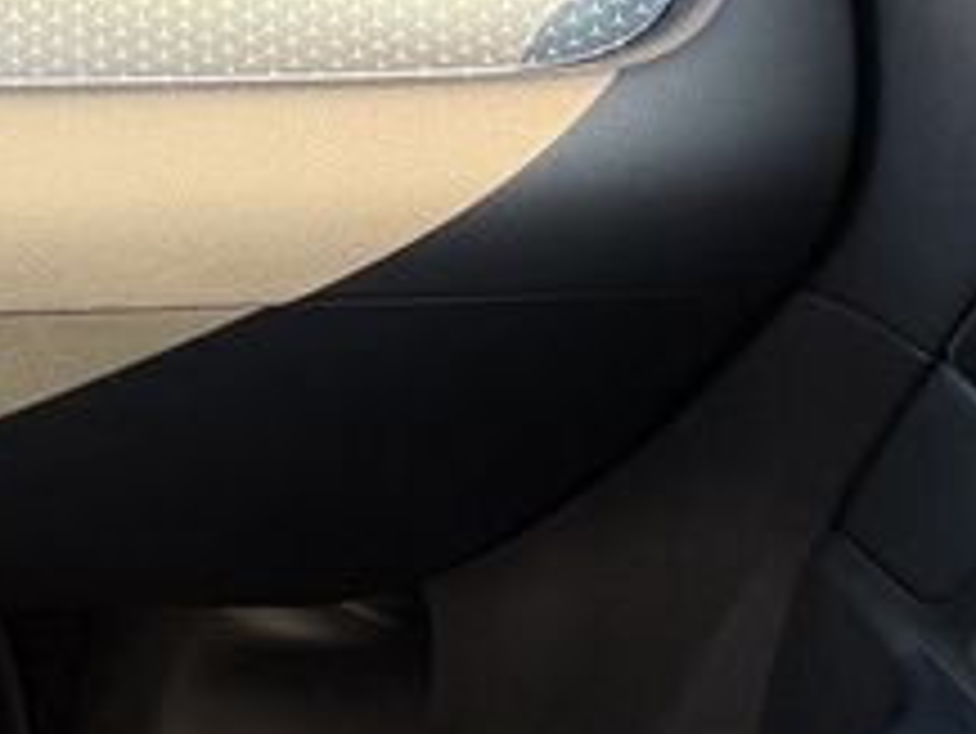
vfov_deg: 13.0
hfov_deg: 13.4
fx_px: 3188
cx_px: -1277
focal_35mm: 113
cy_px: 711
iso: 160
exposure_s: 1/127
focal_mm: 6.76
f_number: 1.78
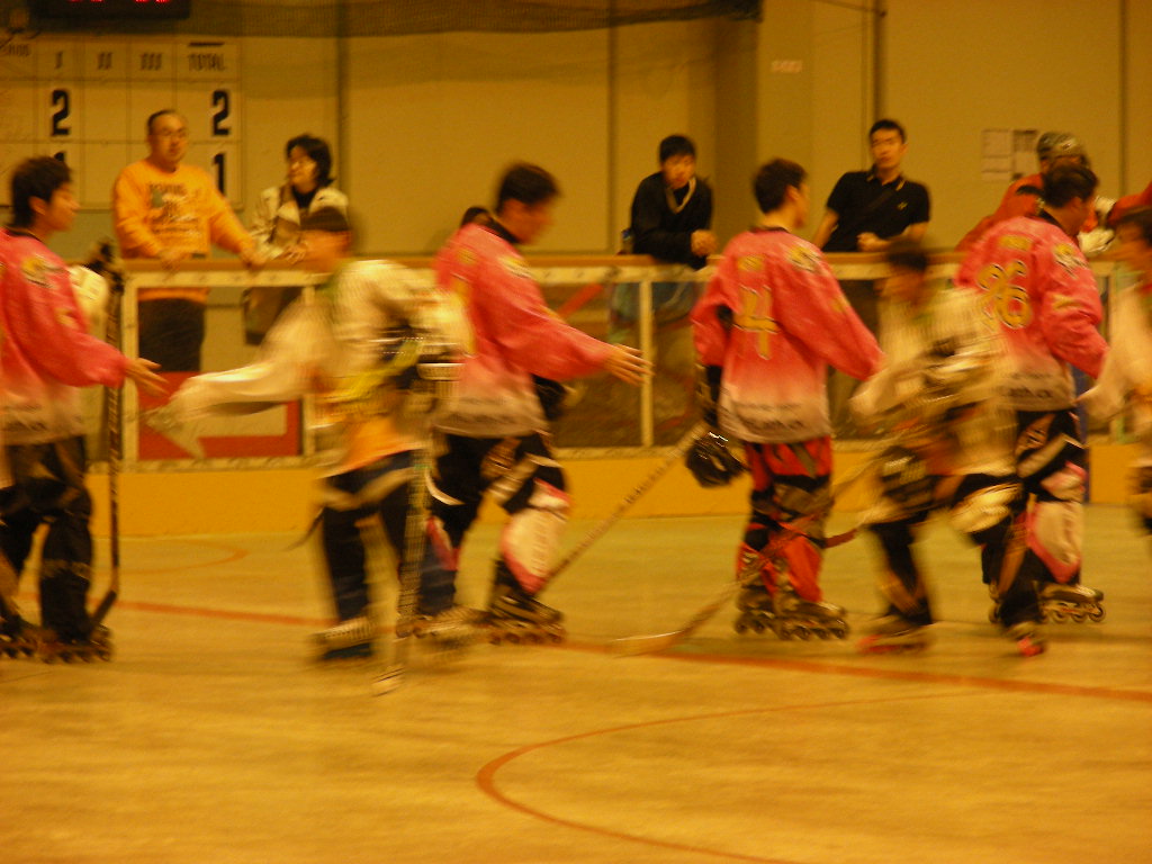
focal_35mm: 230
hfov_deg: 8.6
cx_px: 576
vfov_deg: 6.5
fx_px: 7654
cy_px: 432
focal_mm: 38.3
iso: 200
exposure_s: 1/23.6
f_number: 3.5
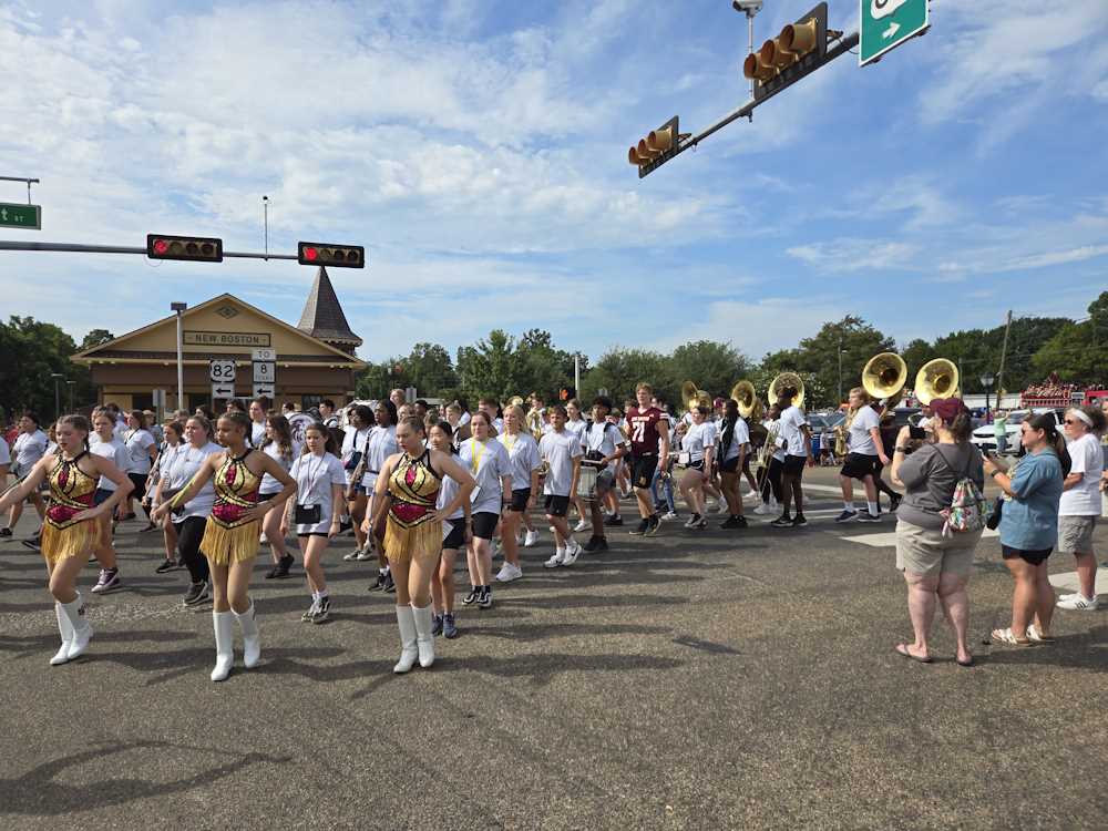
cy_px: 416
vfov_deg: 58.9
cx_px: 554
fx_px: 736
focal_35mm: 23
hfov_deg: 73.9
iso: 25
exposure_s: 1/2049
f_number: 1.8
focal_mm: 5.4
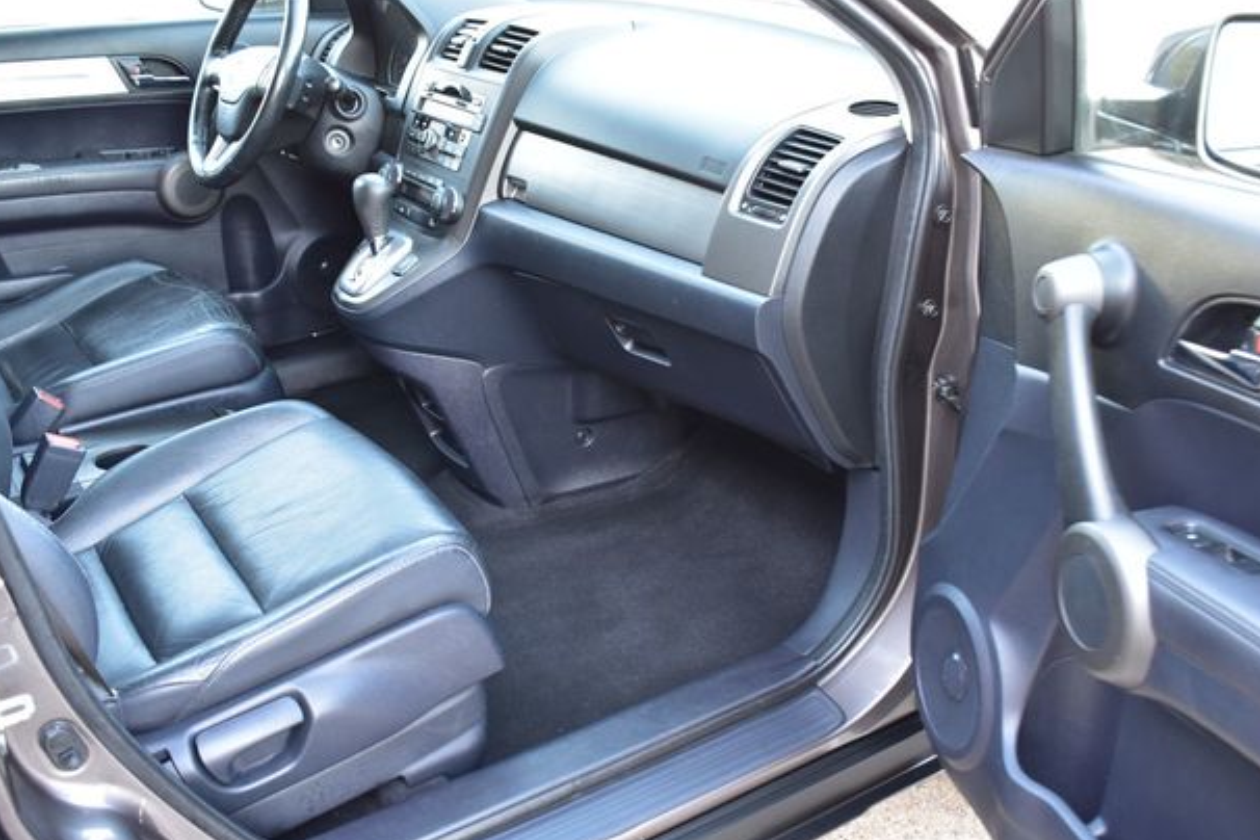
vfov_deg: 35.1
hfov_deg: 50.7
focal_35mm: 38
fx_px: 1330
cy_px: 430
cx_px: 605
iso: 450
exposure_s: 1/15
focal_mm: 24
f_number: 6.3
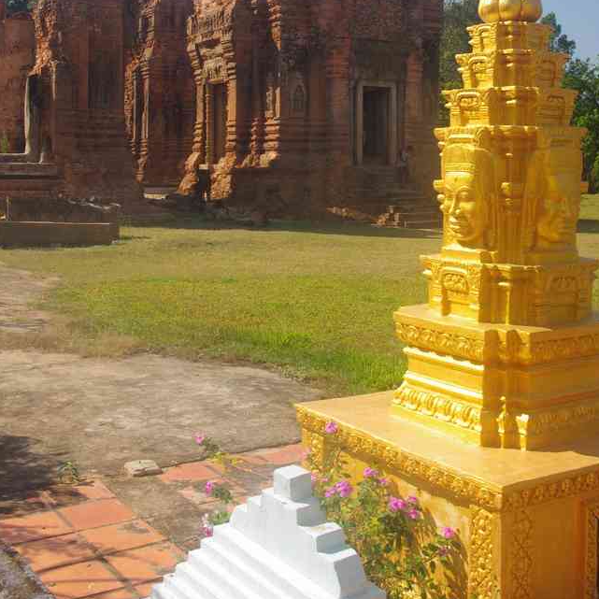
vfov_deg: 36.1
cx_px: 308
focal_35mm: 46
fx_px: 894
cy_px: 142
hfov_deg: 37.0
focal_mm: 23
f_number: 11
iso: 200
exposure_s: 1/60
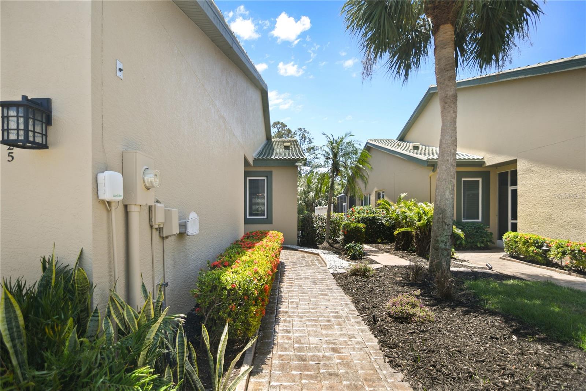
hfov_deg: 96.7
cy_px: 196
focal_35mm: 16
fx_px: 260
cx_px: 293
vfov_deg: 73.7
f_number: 2.8
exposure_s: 1/320
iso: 100
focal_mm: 11
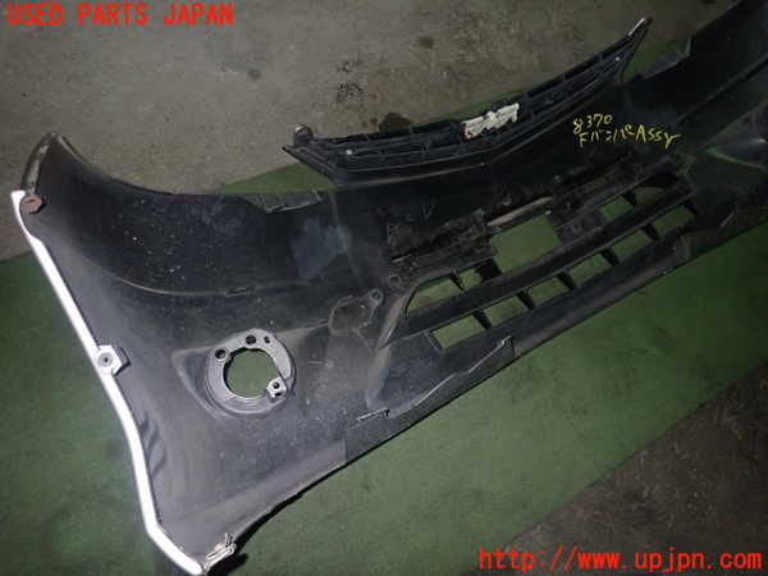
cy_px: 288
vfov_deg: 54.9
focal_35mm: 25
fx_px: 555
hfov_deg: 69.4
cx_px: 384
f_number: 5.6
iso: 800
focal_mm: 4.5
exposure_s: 1/30
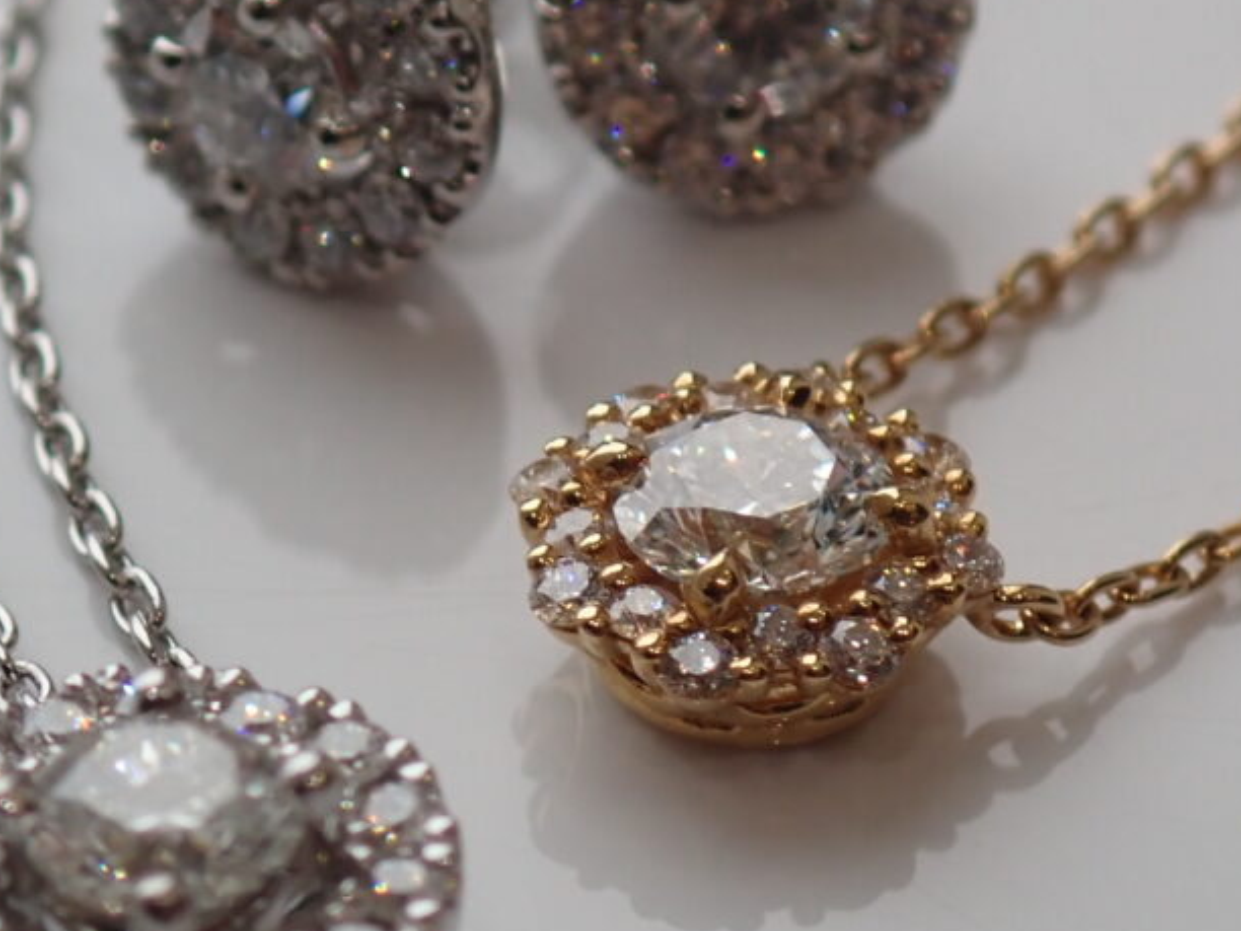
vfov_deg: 7.6
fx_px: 7027
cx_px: 537
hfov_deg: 10.1
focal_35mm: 196
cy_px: 316
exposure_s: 1/200
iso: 200
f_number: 4.9
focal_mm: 18
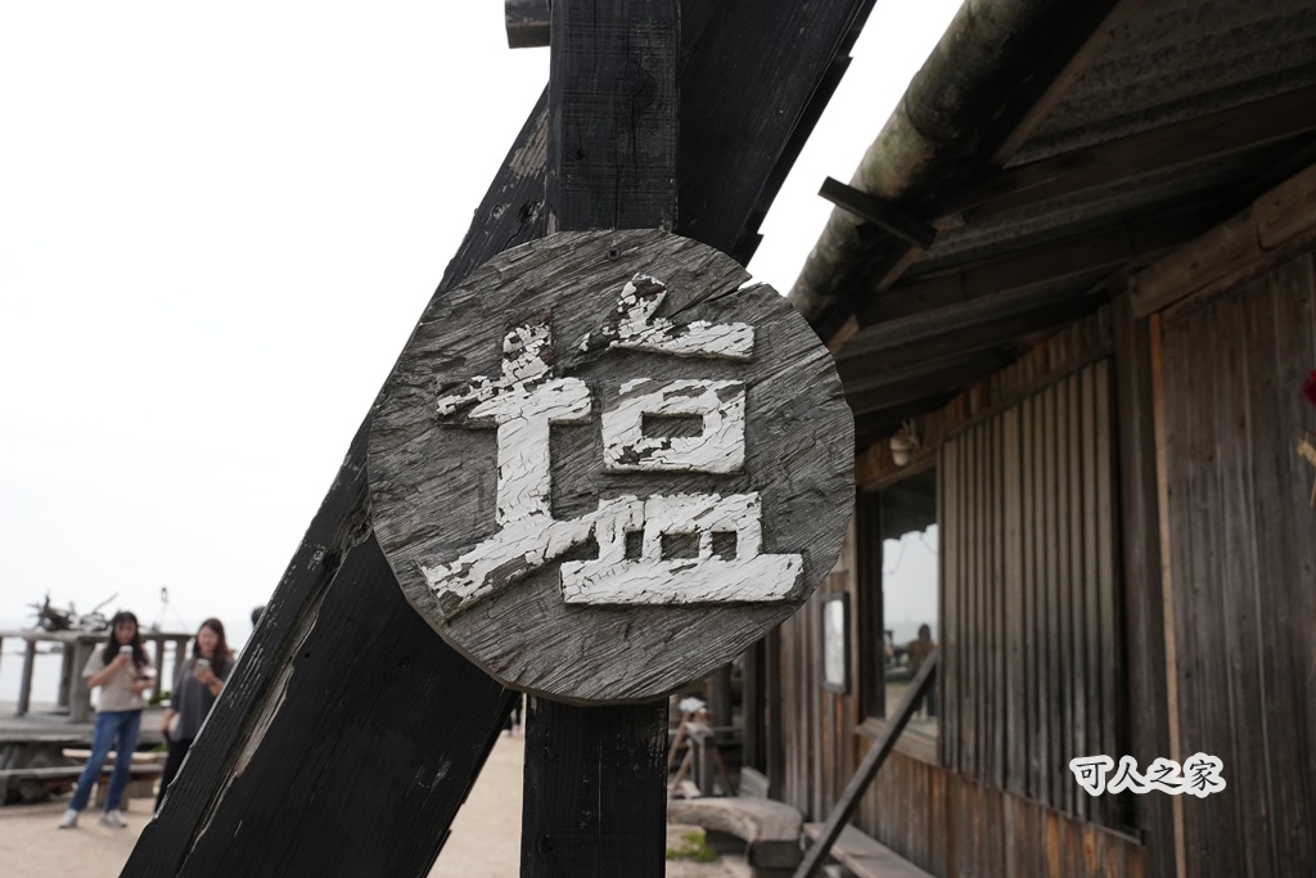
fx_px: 1327
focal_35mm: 36
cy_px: 439
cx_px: 658
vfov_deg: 36.6
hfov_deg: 52.7
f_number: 10
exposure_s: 1/3200
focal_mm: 36.3
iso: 3200
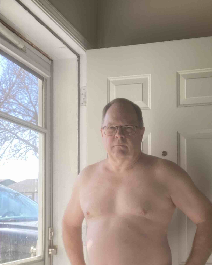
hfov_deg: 28.6
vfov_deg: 34.8
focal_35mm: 53
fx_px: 416
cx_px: 116
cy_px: 188
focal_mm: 2.87
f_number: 2.2
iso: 20
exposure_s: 1/121
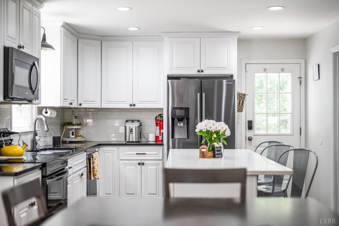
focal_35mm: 50
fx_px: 470
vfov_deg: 26.9
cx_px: 170
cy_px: 113
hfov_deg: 39.6
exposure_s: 1/400
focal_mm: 50
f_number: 1.8
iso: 640
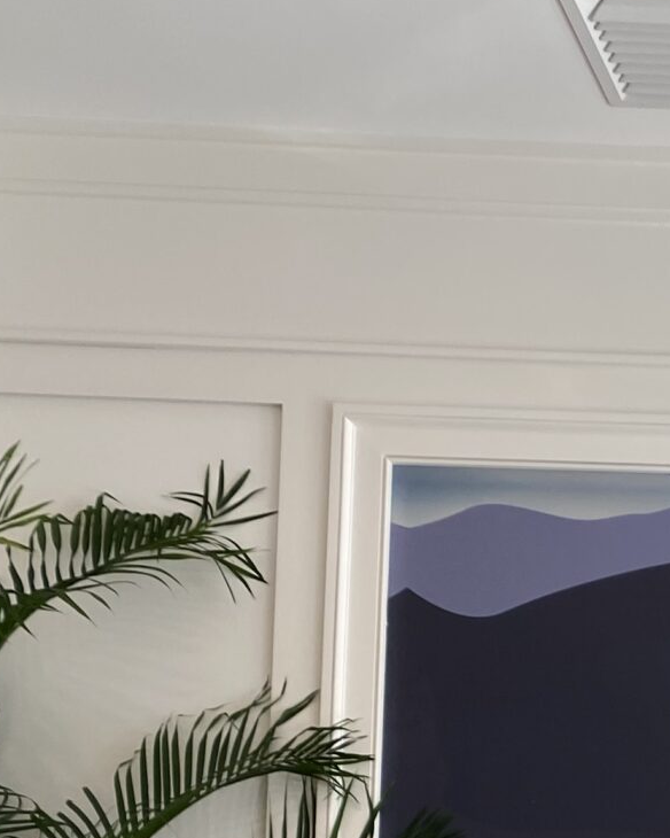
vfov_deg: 19.9
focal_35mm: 89
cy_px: 1066
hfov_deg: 14.7
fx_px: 2206
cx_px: 1270
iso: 32
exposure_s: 1/120
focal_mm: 4.25
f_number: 1.8
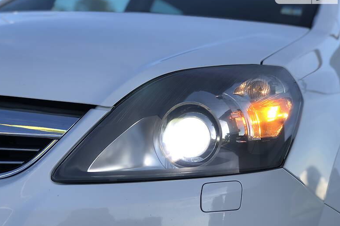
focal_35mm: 61
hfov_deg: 32.9
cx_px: 169
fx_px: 576
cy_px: 111
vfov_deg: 22.3
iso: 20
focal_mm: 6.6
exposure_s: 1/201
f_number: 2.8
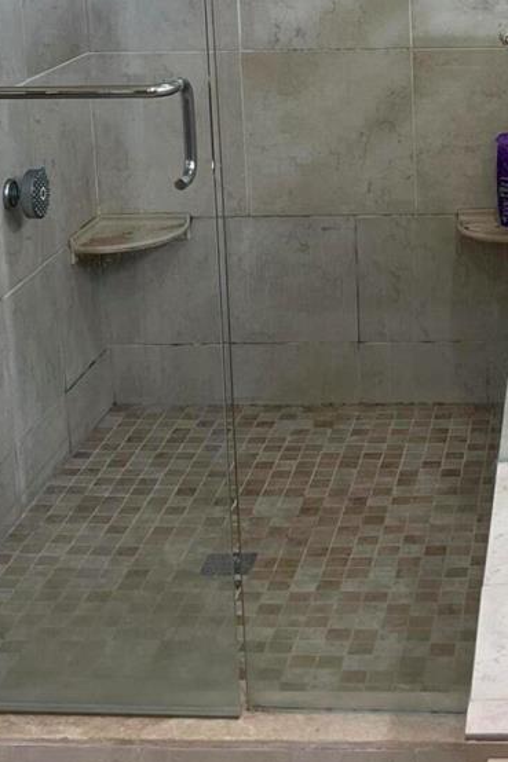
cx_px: 497
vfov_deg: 26.2
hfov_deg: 17.8
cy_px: 99
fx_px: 1588
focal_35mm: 75
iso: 80
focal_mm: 5.7
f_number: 1.5
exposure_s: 1/120
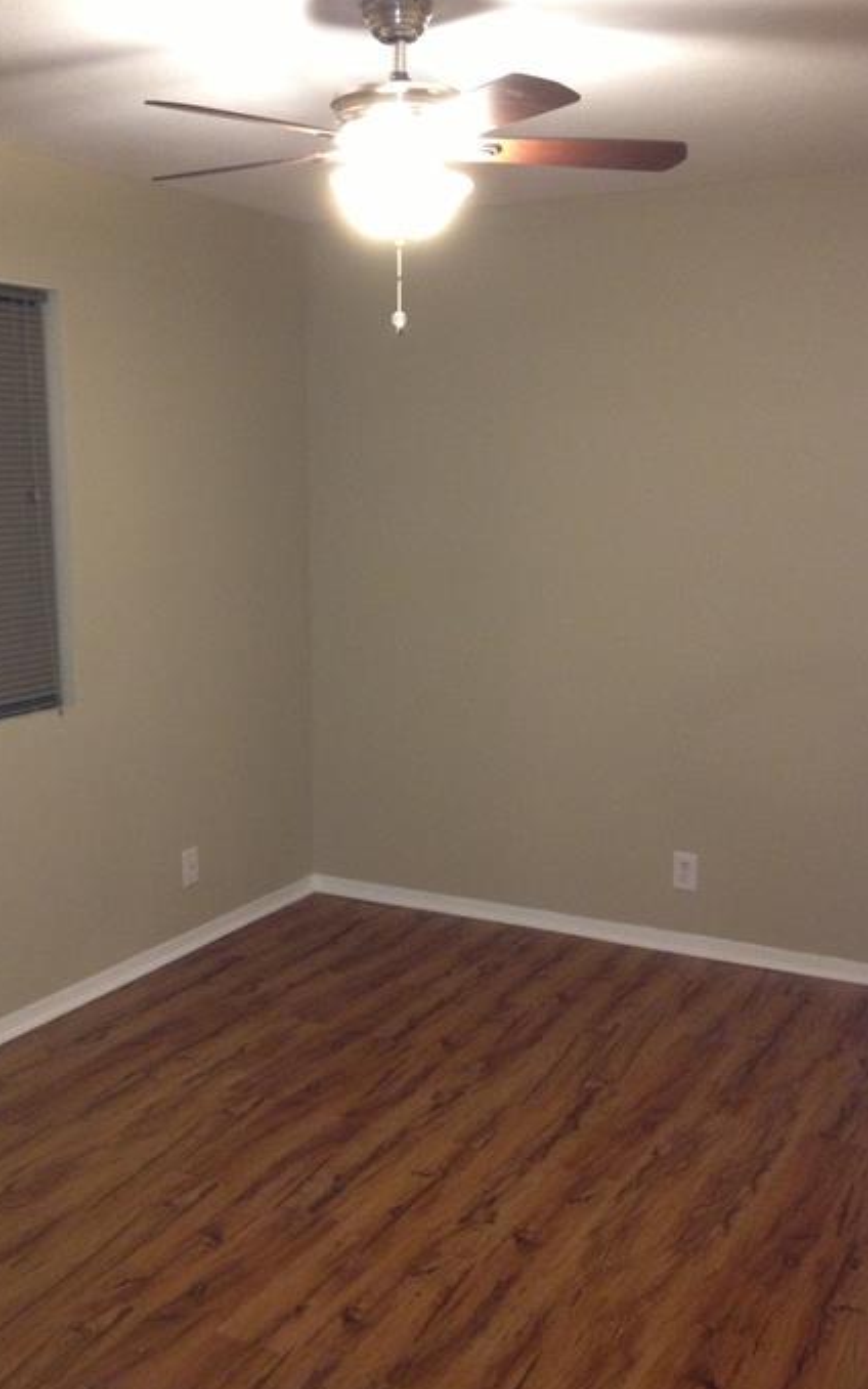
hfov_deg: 30.5
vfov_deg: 47.2
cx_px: 379
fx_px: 1589
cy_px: 682
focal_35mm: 42
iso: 320
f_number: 2.4
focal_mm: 4.28
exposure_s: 1/20
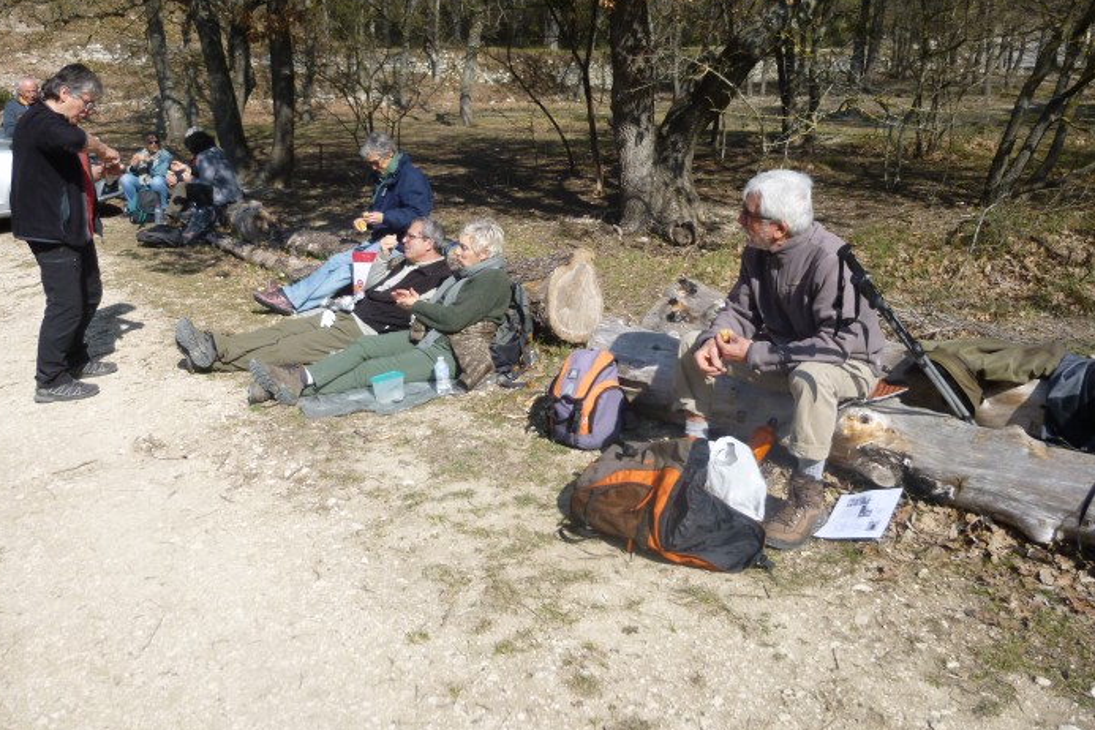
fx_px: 912
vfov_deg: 43.3
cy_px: 277
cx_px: 564
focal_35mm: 30
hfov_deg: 61.9
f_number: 3.1
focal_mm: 4.5
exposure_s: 1/1000
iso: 100
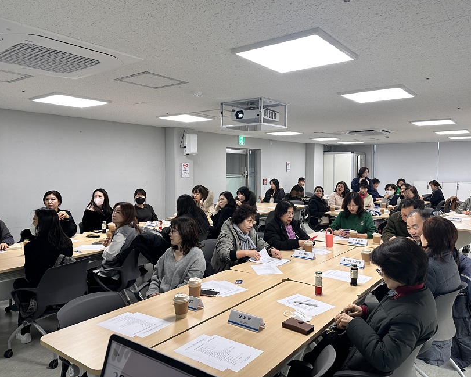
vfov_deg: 54.9
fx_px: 362
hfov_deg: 66.0
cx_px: 250
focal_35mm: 26
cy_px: 182
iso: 100
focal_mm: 6.86
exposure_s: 1/120
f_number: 1.78
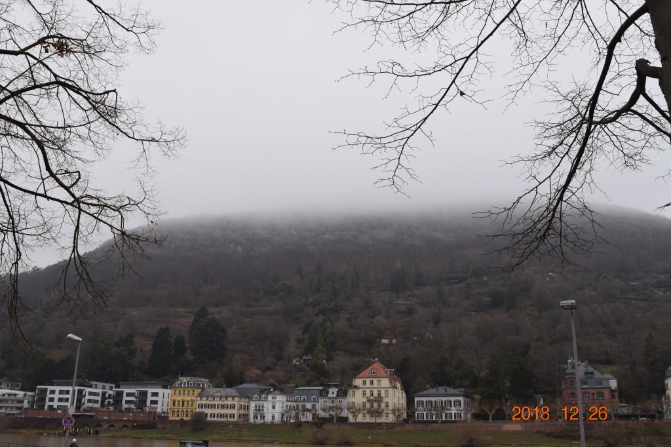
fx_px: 615
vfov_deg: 39.9
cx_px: 336
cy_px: 224
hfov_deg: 57.2
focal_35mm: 33
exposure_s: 1/250
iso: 320
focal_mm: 22
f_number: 8
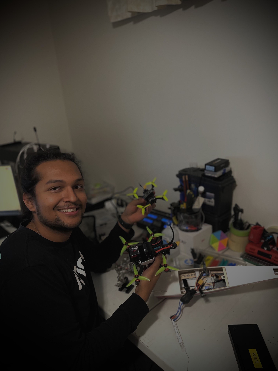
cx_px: 139
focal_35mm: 26
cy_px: 186
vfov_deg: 67.3
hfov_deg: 53.1
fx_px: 278
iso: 400
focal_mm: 5.1
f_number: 1.6
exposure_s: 1/40
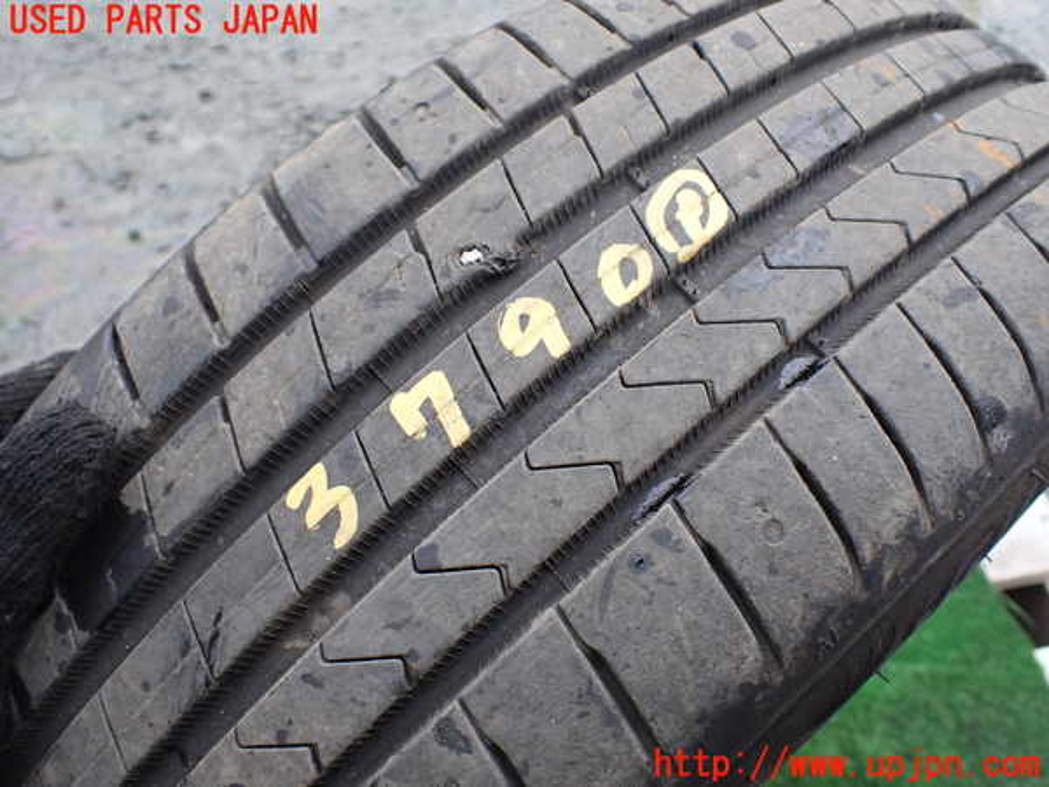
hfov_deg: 60.0
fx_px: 909
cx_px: 524
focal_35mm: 30
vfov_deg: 46.8
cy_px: 394
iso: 250
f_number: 2.3
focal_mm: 5.4
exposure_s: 1/125
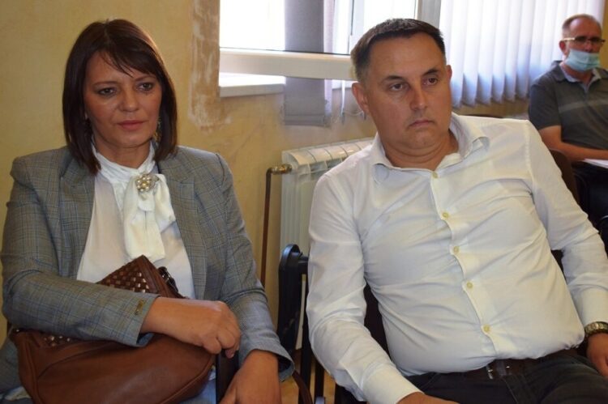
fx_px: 684
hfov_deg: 48.0
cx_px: 304
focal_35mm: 40
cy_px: 202
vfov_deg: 33.0
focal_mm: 27
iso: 800
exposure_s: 1/100
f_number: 5.6
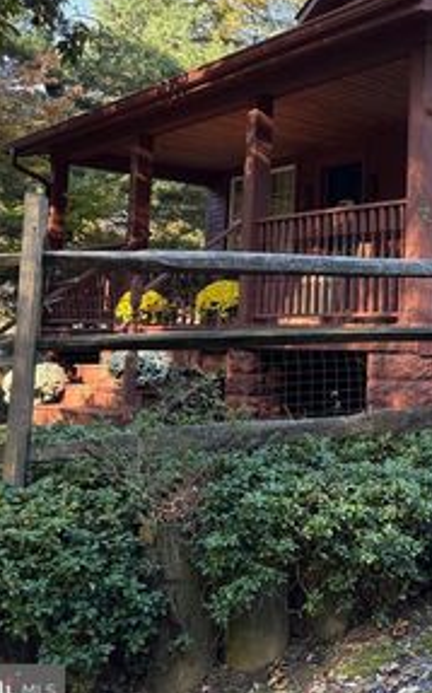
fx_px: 906
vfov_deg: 41.6
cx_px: 521
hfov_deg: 24.3
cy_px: 260
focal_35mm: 48
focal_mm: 5.96
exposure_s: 1/241
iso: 100
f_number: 1.6
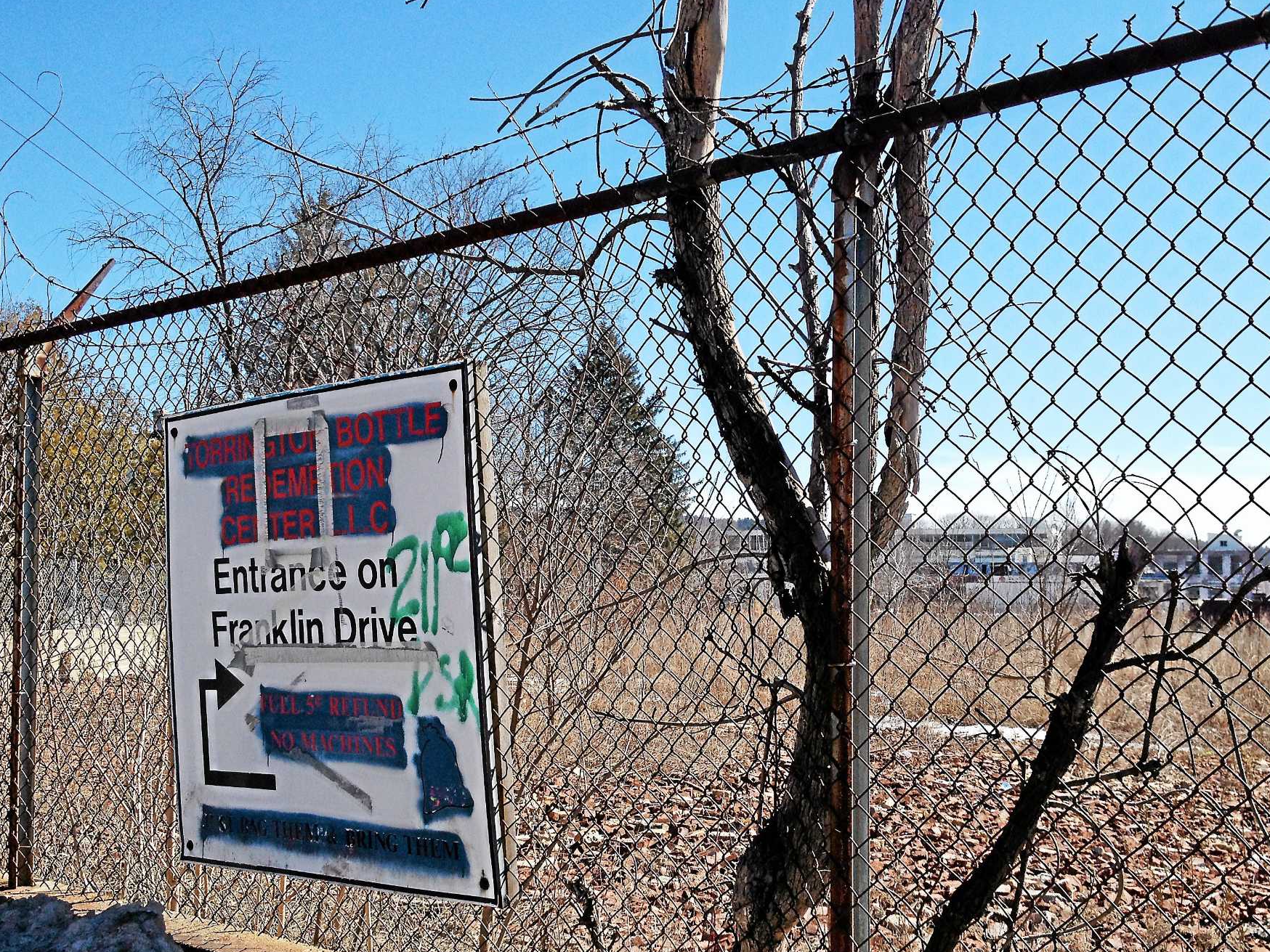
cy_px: 553
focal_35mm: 41
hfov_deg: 45.7
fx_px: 1504
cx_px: 696
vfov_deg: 35.1
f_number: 2.4
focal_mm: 4.28
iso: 50
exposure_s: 1/1416
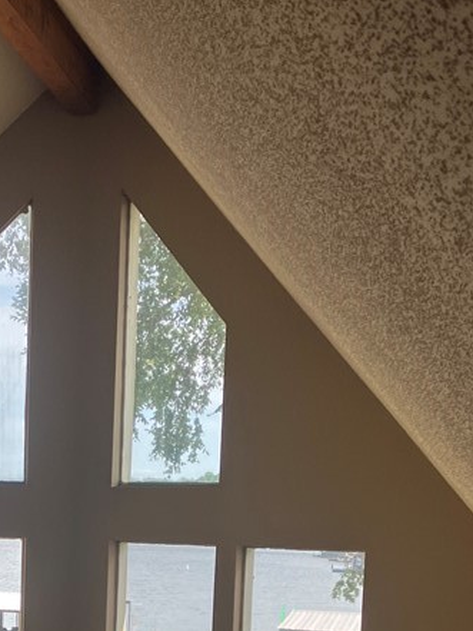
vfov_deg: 28.1
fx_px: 1184
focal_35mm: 65
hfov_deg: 22.3
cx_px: 87
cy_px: 628
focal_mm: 3.99
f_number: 1.8
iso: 25
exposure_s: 1/245
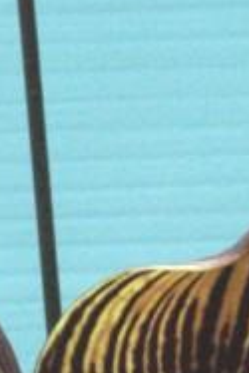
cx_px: 25
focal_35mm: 576
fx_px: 5965
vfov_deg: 3.5
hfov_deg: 2.4
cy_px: 969
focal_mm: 70
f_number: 10
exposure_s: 1/400
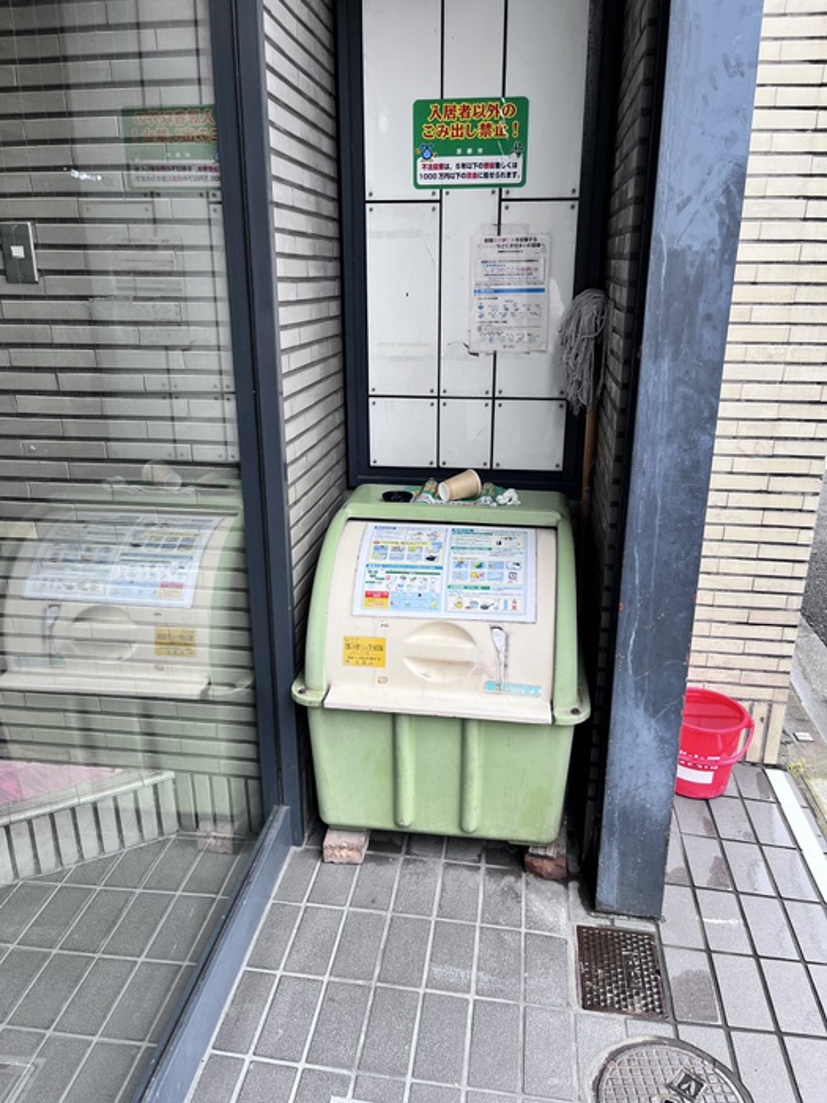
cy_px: 552
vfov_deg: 67.3
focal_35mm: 26
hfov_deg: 53.1
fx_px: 828
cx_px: 414
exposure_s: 1/60
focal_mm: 5.1
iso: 64
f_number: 1.6
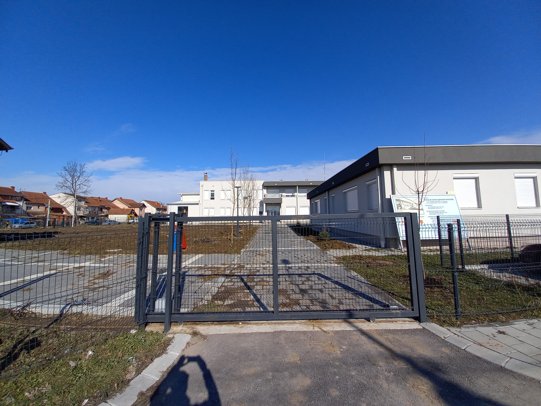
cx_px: 270
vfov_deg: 89.9
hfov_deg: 106.2
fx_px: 203
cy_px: 203
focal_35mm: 13
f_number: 2.2
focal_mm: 1.42
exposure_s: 1/1770
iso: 50
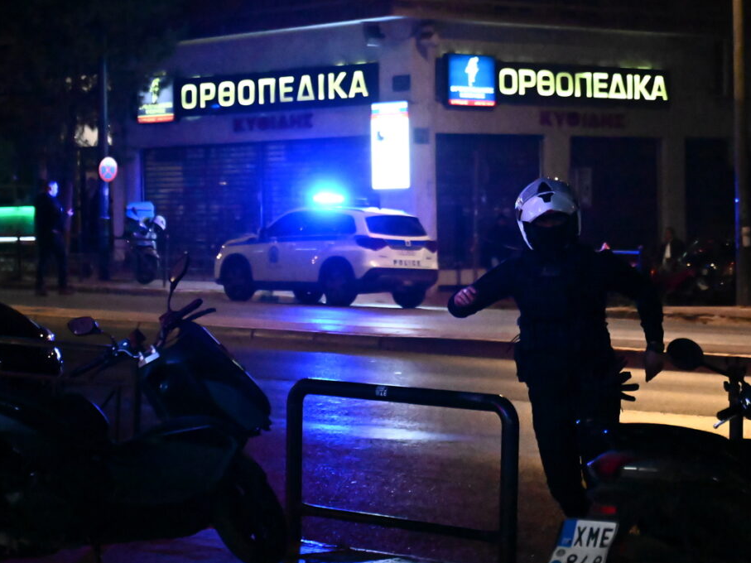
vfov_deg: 13.0
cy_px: 282
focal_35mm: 114
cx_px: 408
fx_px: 2473
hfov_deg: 17.3
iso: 12800
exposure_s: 1/640
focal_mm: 70
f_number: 4
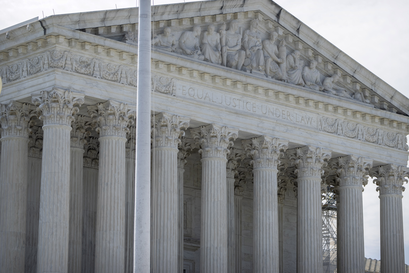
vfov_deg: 10.6
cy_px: 127
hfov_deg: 15.9
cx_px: 217
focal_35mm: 129
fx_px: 1466
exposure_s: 1/1000
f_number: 5
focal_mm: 119
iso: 200
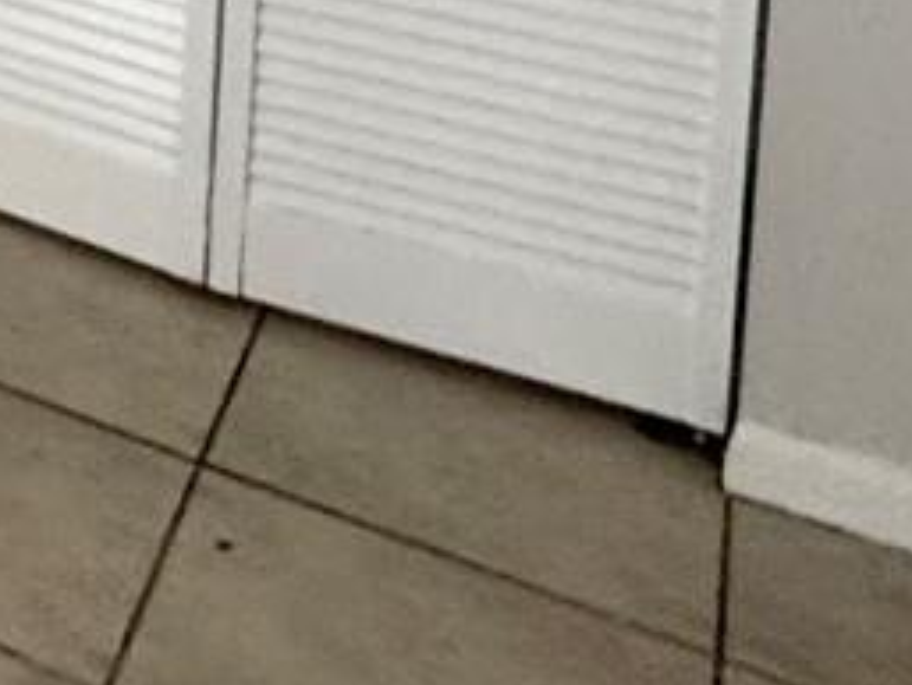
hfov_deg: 15.3
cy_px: -845
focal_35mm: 87
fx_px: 2293
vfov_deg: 13.5
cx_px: -1153
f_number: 2.2
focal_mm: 2.22
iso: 200
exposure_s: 1/99
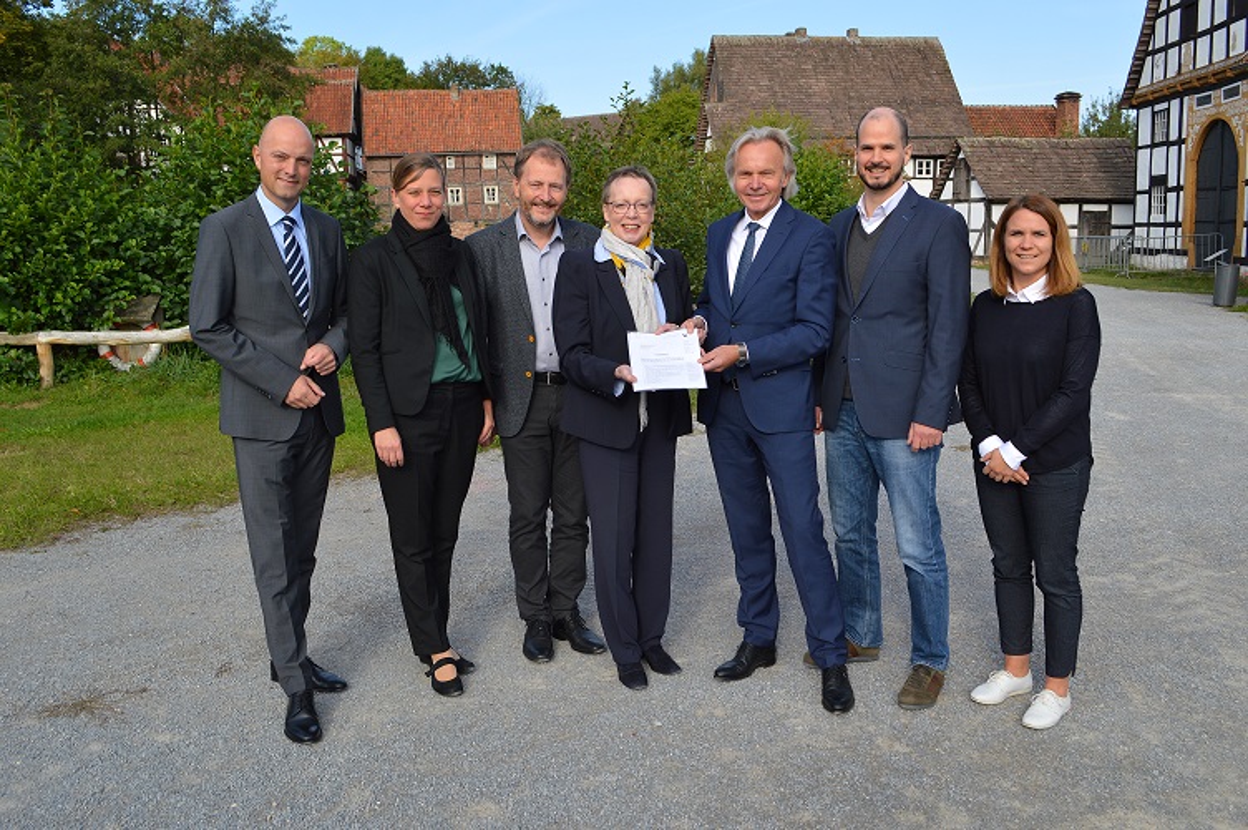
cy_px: 415
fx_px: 1143
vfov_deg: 39.9
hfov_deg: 57.3
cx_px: 624
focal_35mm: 33
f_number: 7.1
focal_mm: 22
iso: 100
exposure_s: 1/200
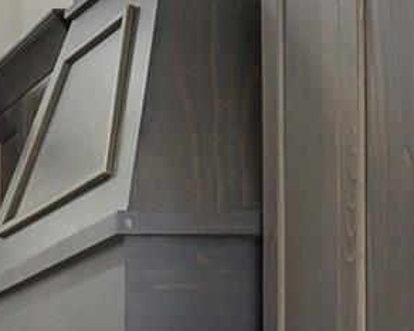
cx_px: -608
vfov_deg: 9.5
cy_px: 511
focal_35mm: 158
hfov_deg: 10.4
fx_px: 1934
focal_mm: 16
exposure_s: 1/10
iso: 160
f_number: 8
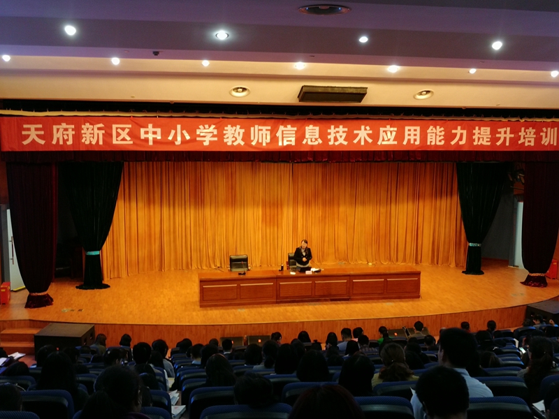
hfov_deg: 51.4
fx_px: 581
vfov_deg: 39.7
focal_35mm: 36
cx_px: 280
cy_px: 210
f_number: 2.2
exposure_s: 1/33.3
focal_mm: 3.95
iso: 320
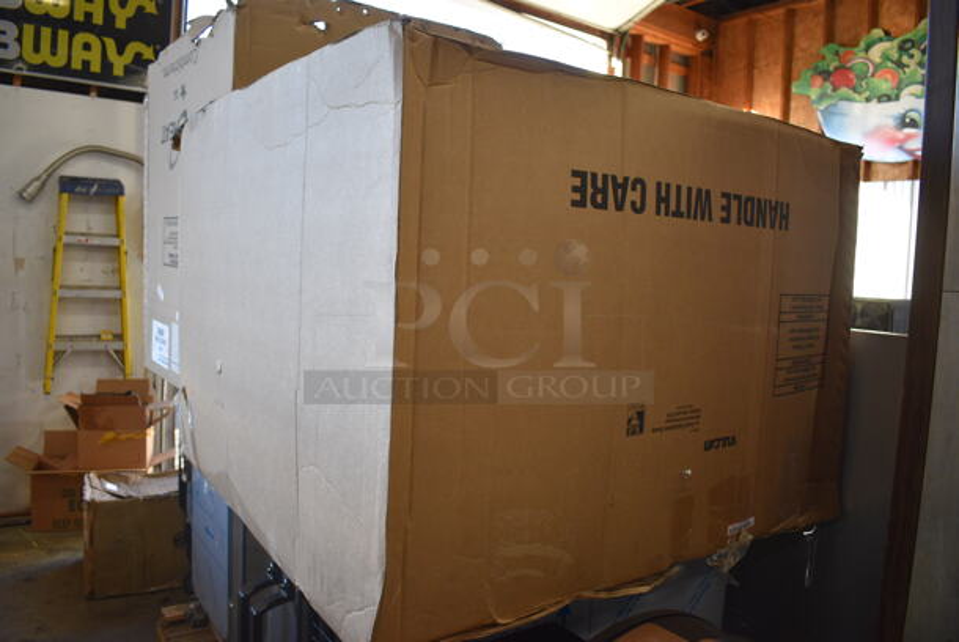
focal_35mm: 27
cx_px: 480
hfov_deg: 67.3
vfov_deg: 48.0
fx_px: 720
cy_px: 321
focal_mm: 18
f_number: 3.5
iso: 800
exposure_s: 1/125
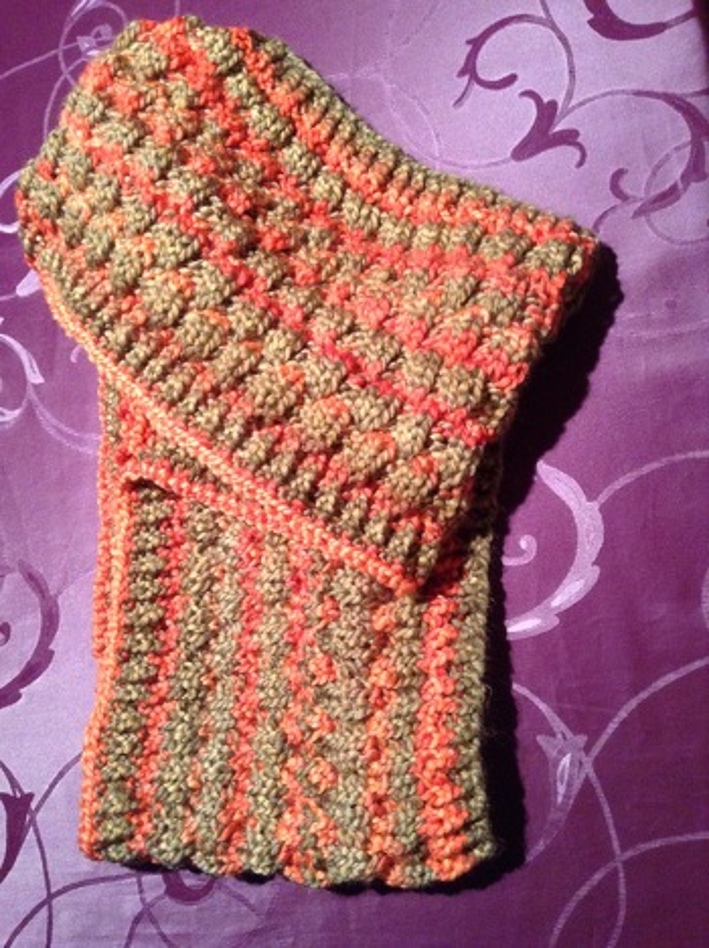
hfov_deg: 42.9
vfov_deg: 55.4
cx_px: 354
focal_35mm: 33
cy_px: 474
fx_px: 903
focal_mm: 3.3
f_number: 2.4
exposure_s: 1/20
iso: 250
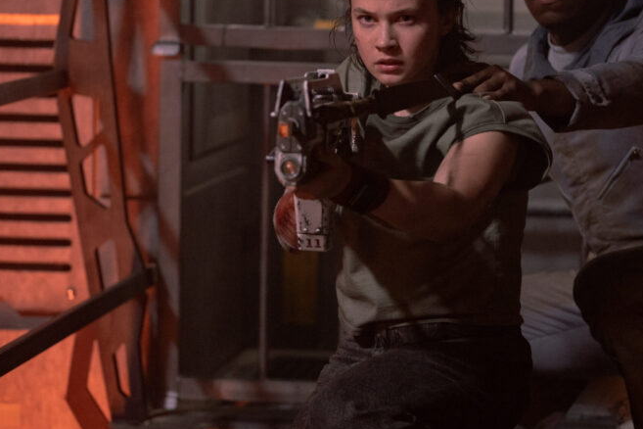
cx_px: 398
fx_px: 3143
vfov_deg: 7.8
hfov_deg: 11.7
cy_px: 143
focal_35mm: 176
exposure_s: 1/125
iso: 4000
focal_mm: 117
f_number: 3.5
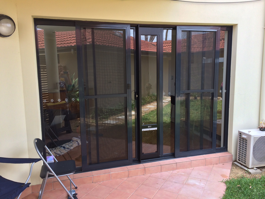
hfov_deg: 61.7
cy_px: 100
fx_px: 222
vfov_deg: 48.2
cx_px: 132
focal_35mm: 29
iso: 32
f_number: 2.2
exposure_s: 1/331
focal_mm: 4.15
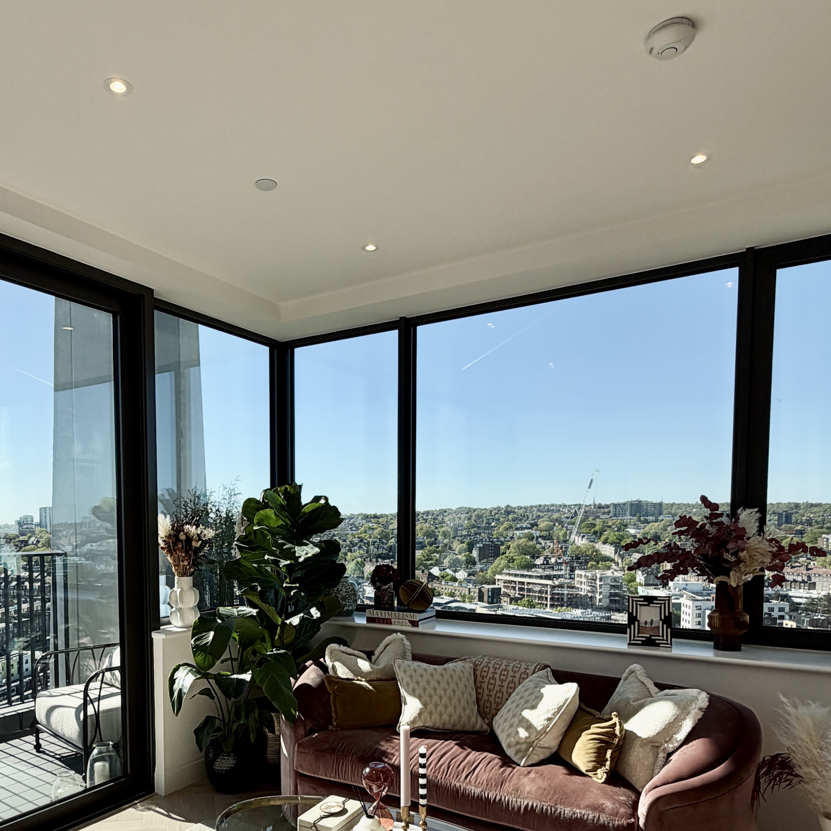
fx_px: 652
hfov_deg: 64.5
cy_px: 658
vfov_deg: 60.1
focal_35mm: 24
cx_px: 335
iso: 25
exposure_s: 1/770
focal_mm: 2.22
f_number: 2.2
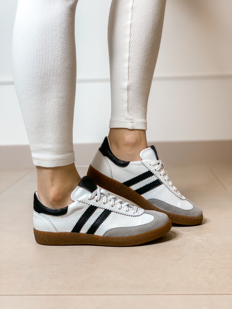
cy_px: 154
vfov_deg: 36.8
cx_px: 116
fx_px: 465
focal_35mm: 52
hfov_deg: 28.0
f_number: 2.4
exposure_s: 1/90
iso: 125
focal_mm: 6
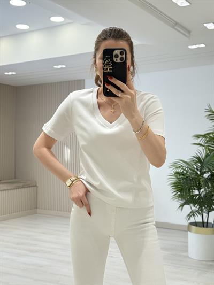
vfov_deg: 39.6
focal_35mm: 48
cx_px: 107
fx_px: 395
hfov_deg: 30.3
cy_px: 142
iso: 100
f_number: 1.78
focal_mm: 6.76
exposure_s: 1/234
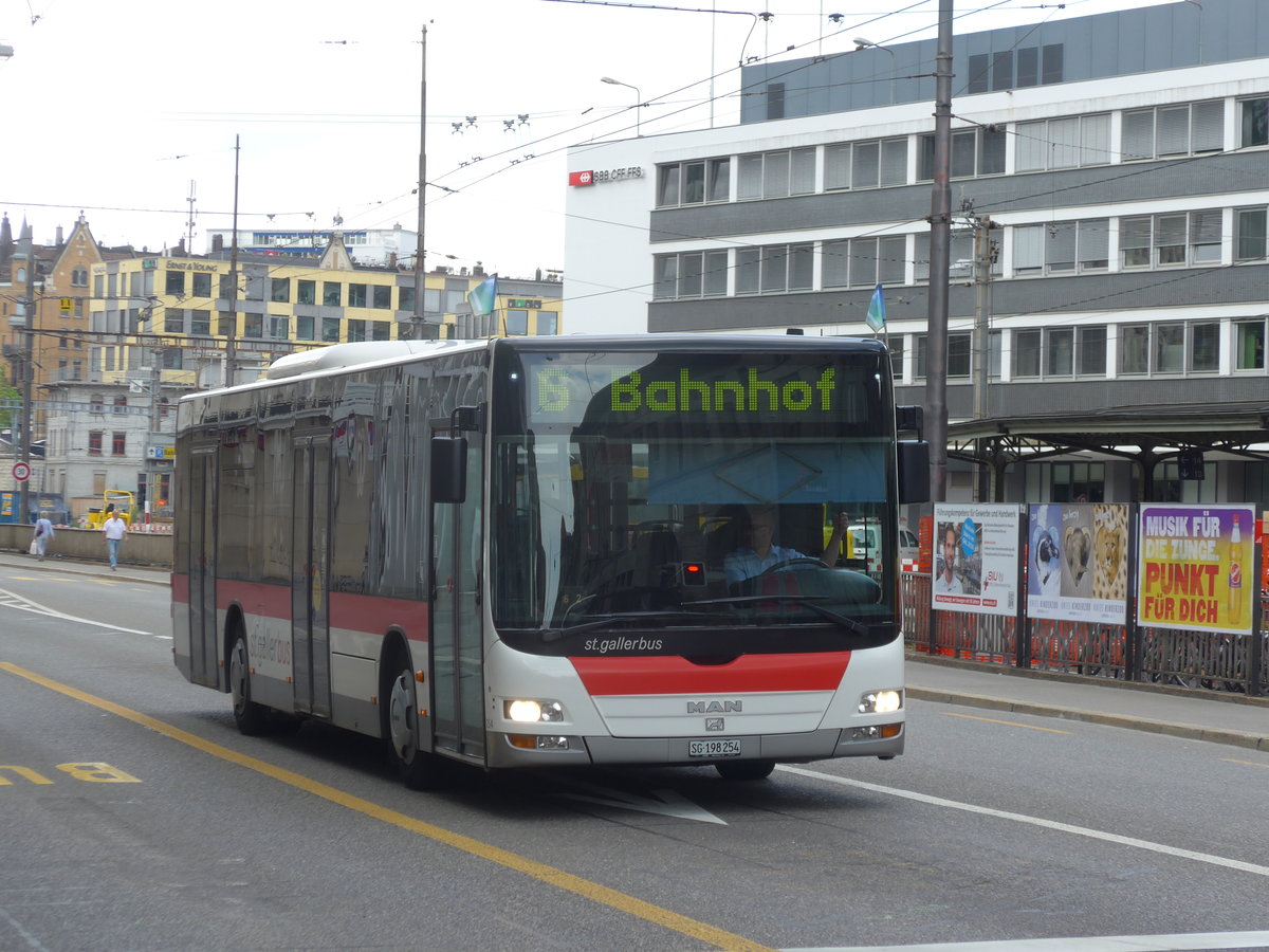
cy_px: 476
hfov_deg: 19.1
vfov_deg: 14.4
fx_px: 3776
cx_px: 634
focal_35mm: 103
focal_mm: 20.4
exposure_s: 1/125
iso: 80
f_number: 4.8
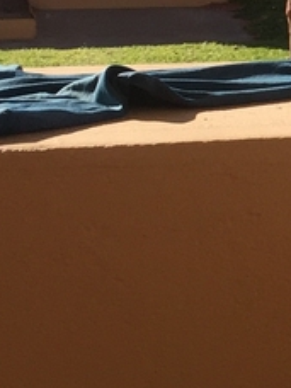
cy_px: -17
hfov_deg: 8.3
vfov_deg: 12.0
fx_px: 1827
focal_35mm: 163
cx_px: 730
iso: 32
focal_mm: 4.15
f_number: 2.2
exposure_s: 1/1721
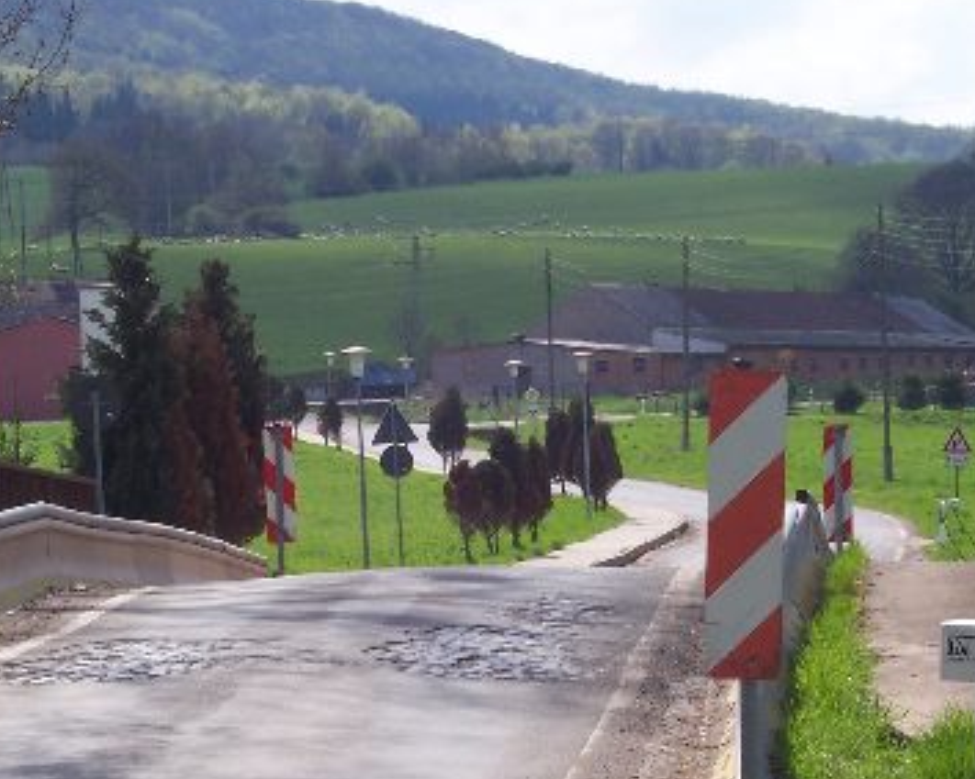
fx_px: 4587
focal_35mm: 159
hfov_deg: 12.1
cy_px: 501
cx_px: 432
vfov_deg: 9.7
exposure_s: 1/180
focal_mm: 16.8
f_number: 9.5
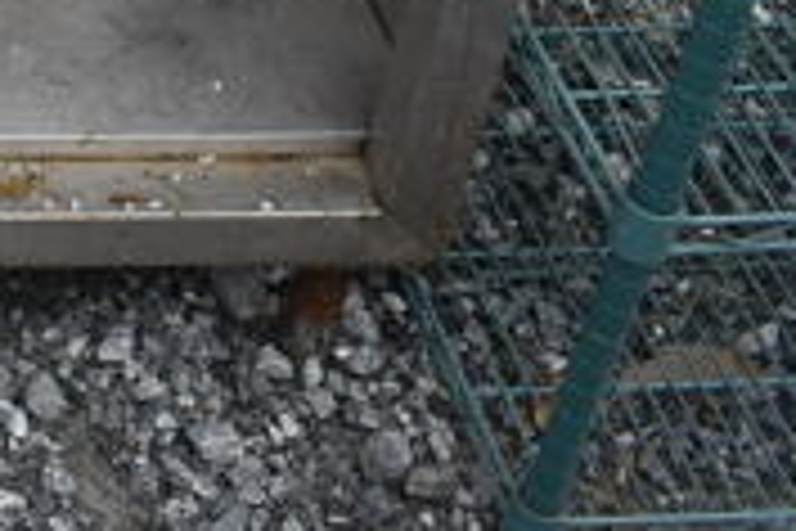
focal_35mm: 93
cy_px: -374
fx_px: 2056
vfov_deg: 13.4
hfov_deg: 19.0
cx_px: -427
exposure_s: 1/100
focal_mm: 18
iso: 100
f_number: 8
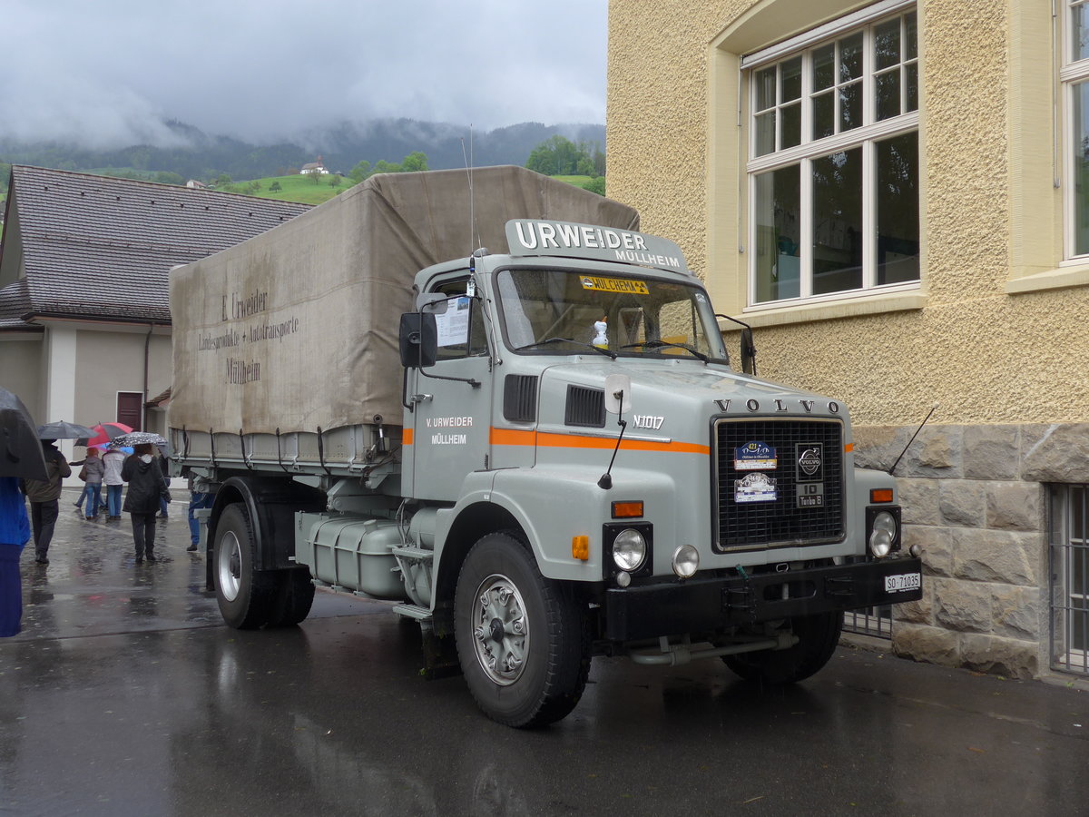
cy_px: 408
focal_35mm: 36
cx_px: 544
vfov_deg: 39.7
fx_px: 1133
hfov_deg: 51.4
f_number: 2.8
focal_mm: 7.5
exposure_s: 1/200
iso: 80
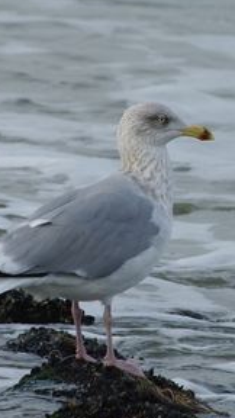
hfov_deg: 1.2
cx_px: 116
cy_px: 205
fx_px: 10867
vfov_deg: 2.2
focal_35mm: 981
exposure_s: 1/250
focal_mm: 300
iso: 400
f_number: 11
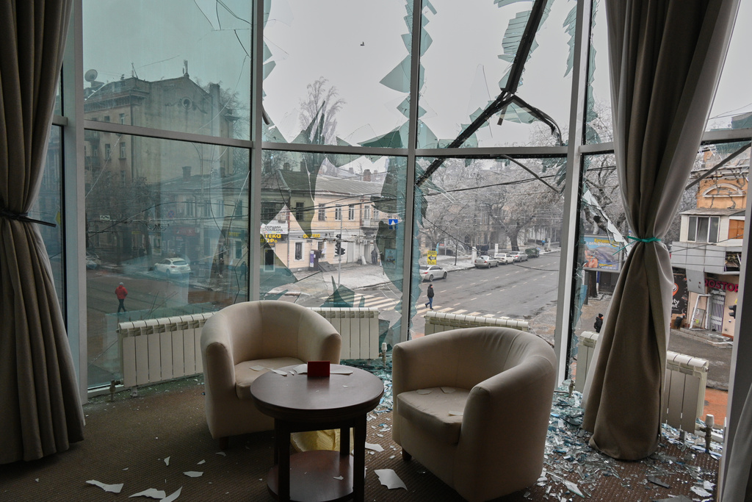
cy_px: 251
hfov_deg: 73.7
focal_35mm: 24
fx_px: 501
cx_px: 376
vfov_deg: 53.1
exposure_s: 1/200
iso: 1600
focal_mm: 24
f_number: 8
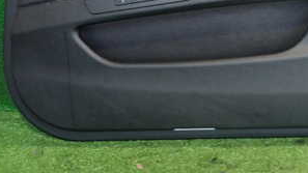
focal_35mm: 66
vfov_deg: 17.2
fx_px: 539
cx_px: 282
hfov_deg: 30.4
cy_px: -50
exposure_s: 1/30
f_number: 2.3
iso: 320
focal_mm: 5.4
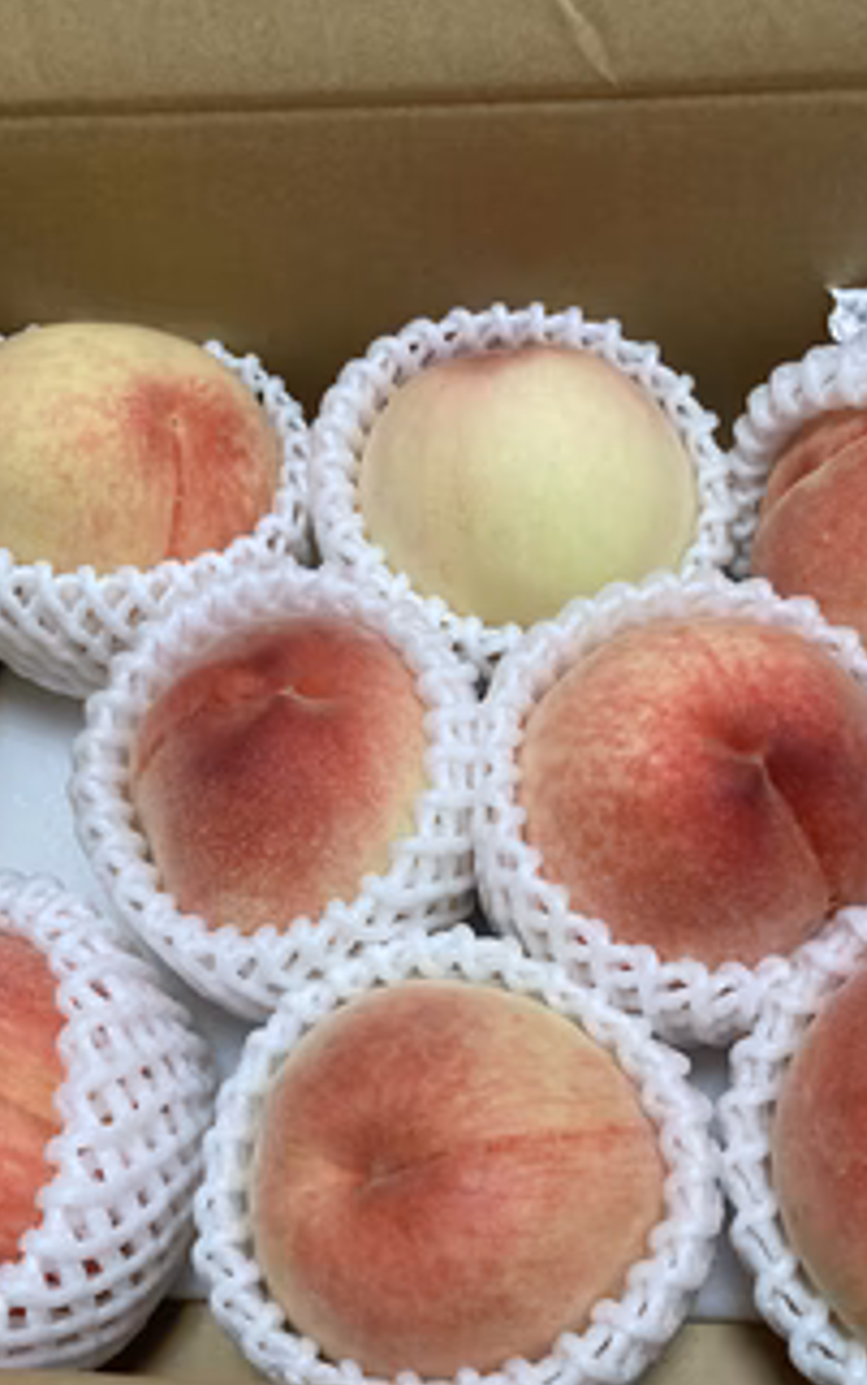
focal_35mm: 37
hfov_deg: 34.4
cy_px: 807
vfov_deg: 52.5
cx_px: 518
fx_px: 1397
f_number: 1.8
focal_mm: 3.99
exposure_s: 1/60
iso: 160
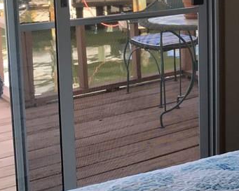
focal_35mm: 82
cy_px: 14
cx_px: 261
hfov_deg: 22.0
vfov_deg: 18.4
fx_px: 580
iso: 20
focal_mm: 3.99
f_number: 1.8
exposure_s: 1/238
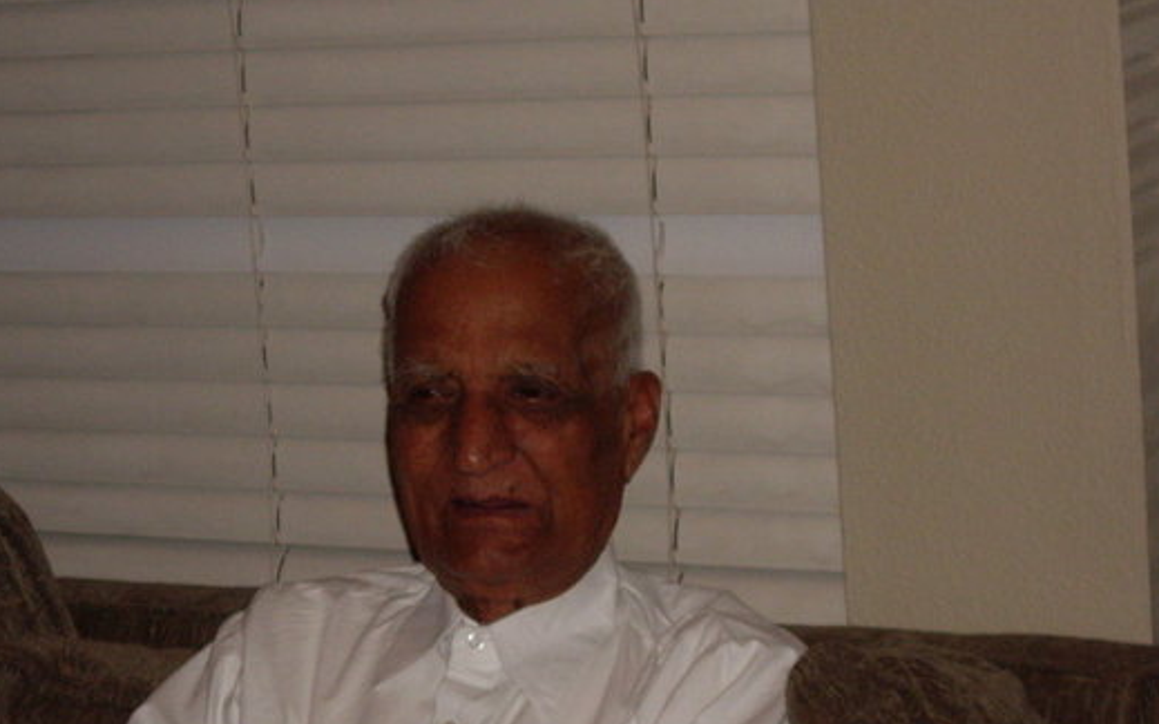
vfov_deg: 8.8
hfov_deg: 14.0
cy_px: 375
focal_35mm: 149
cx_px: 451
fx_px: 4705
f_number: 5.2
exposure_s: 1/125
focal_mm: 18.6
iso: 200
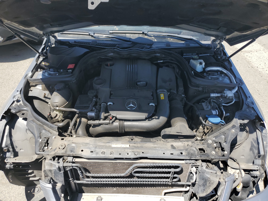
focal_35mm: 26
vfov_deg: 53.1
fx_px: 201
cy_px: 100
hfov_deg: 67.3
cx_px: 134
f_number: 1.5
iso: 50
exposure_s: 1/1429
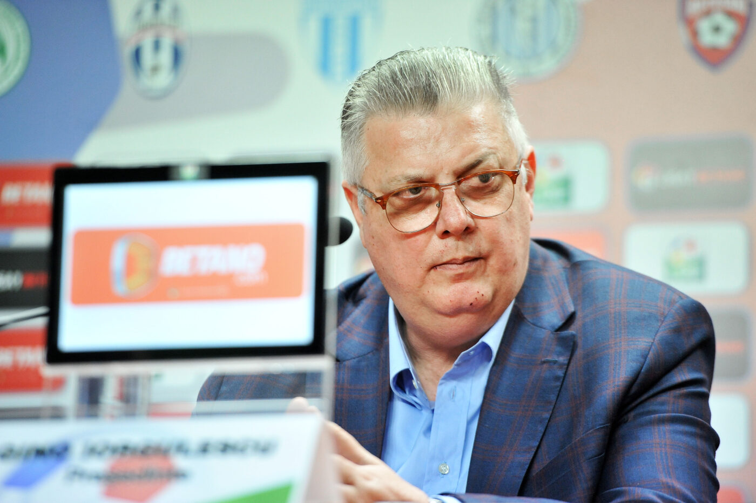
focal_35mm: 200
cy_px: 252
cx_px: 378
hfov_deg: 10.3
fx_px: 4198
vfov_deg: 6.9
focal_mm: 200
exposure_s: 1/320
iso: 2500
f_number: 3.2
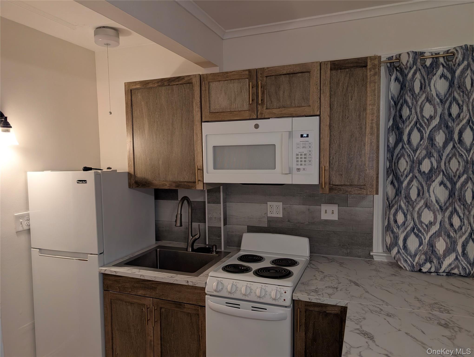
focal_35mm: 24
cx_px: 237
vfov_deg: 56.9
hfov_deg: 71.5
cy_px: 178
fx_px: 329
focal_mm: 6.9
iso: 186
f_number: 1.68
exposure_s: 1/120
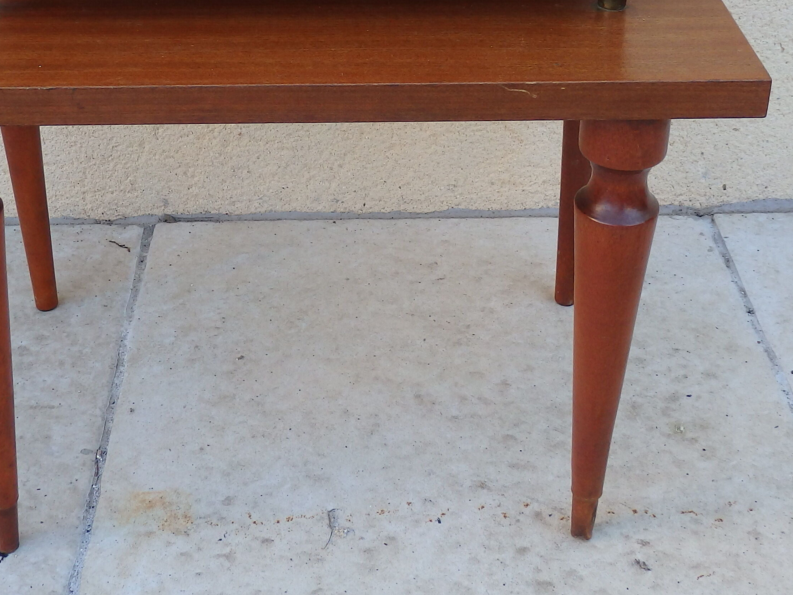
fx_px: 1283
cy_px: 132
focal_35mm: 56
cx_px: 352
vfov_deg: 25.7
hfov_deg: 34.3
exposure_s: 1/100
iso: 125
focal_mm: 5
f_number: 3.2
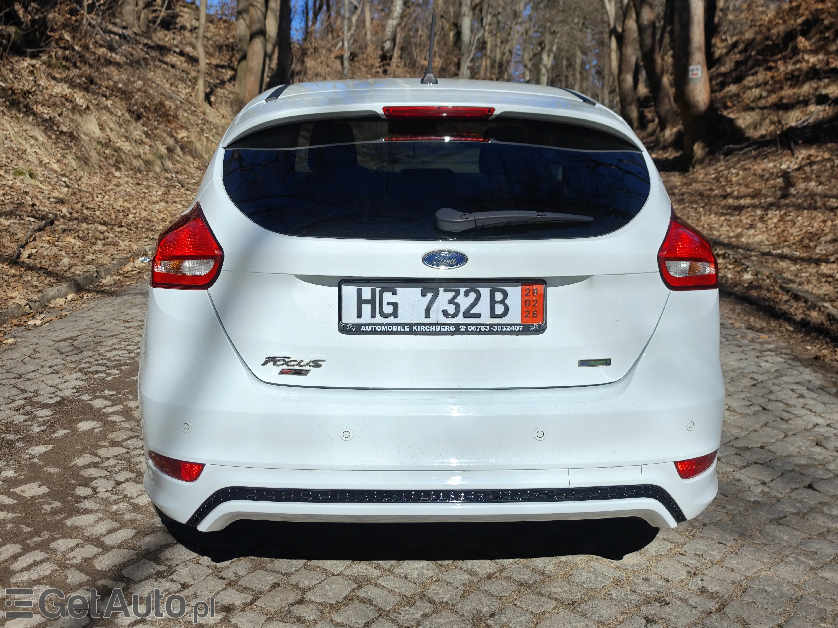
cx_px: 419
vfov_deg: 40.7
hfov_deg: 52.6
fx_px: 847
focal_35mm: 35
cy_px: 314
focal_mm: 8.72
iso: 50
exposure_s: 1/2723
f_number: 2
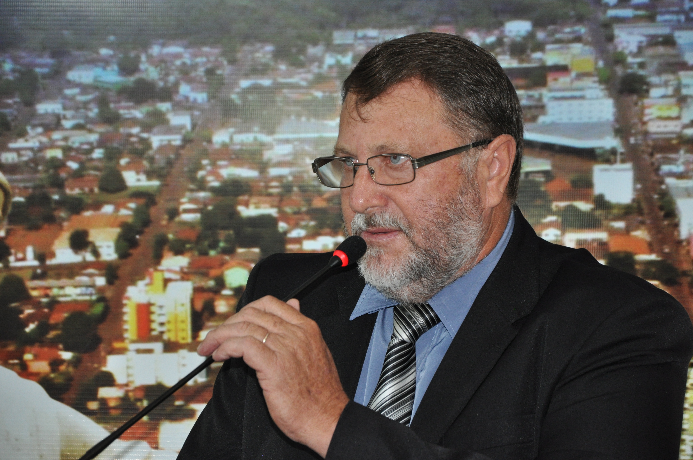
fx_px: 3028
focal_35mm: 158
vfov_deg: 8.7
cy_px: 230
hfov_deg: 13.1
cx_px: 346
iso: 800
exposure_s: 1/60
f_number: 5.6
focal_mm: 105
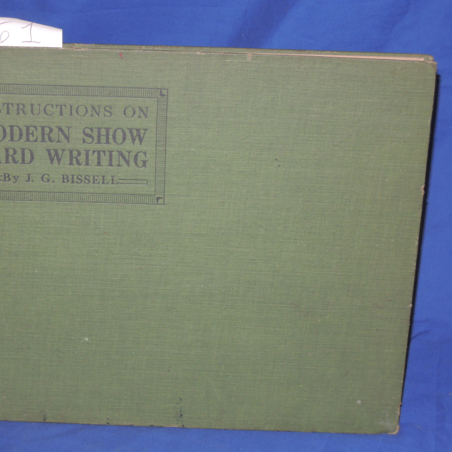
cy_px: 226
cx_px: 174
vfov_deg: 23.4
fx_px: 1093
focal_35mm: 74
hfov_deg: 23.3
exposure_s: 1/60
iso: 200
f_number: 4.2
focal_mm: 11.1
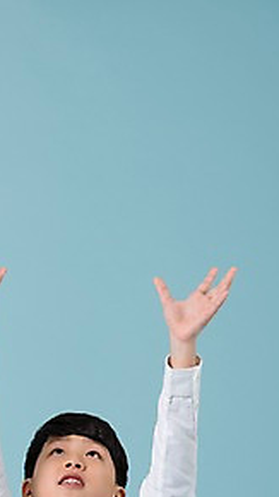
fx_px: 2856
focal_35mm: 217
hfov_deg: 5.6
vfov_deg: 9.9
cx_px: 76
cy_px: 339
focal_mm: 150
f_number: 8
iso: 100
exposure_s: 1/125
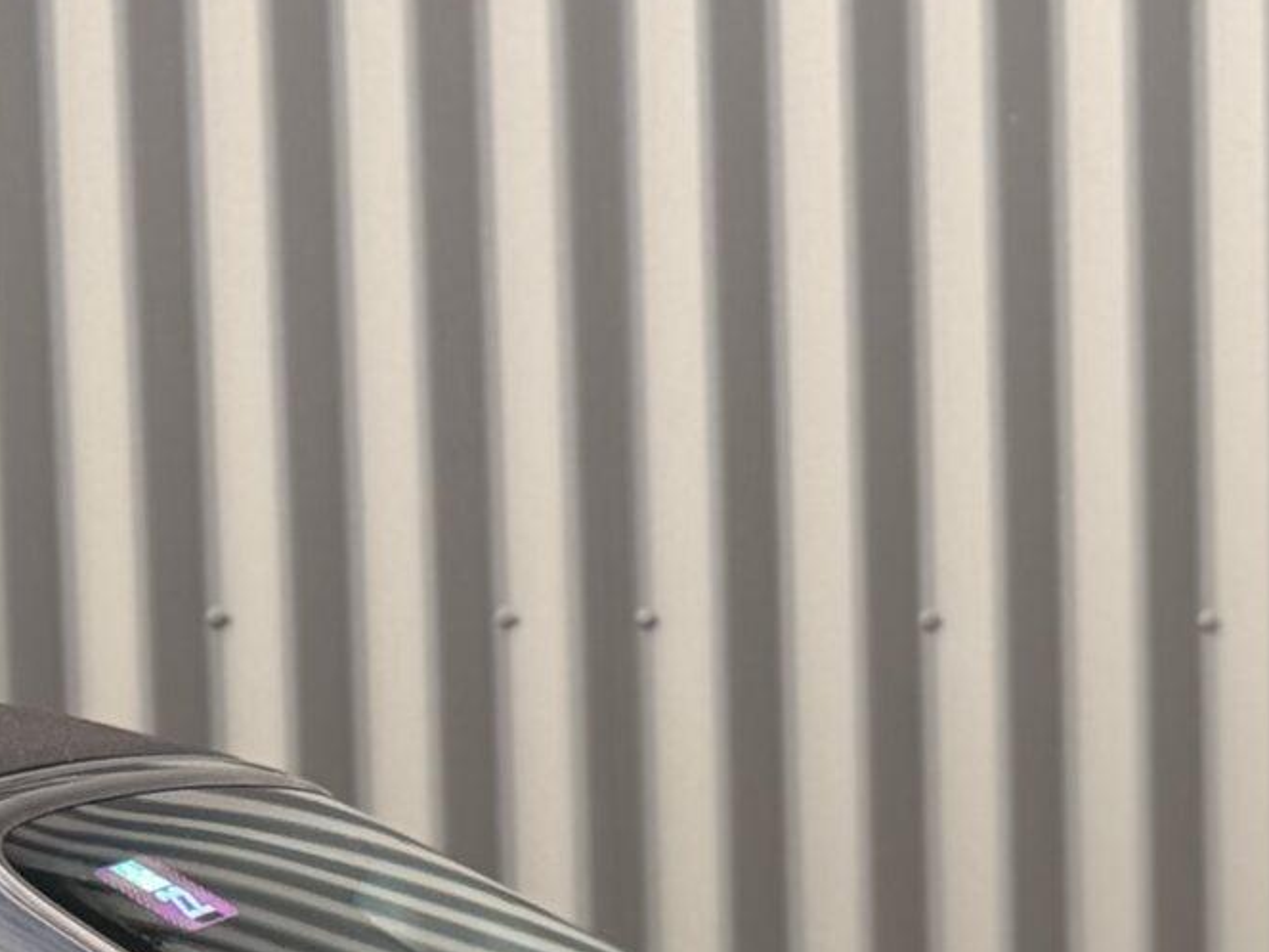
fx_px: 6782
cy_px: 1814
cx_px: 1615
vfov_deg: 7.7
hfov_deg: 10.5
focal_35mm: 185
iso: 80
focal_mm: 6.76
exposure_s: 1/786
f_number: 1.78
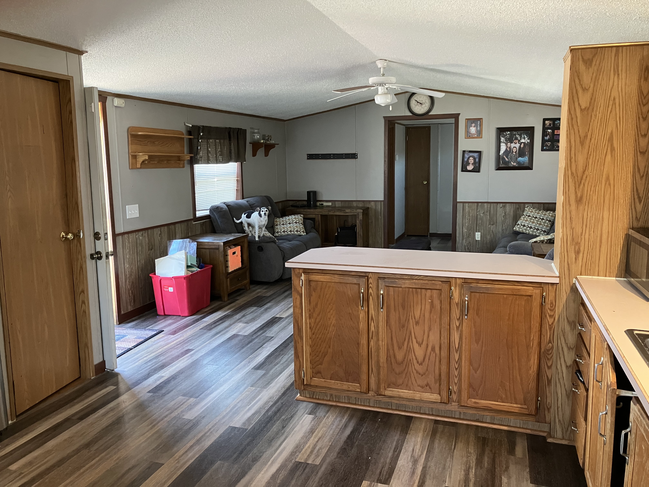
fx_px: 525
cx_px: 324
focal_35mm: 28
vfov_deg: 49.7
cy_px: 244
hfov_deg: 63.4
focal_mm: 3.99
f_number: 1.8
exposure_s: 1/60
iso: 250
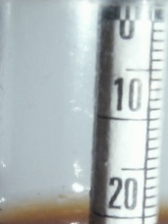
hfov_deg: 10.7
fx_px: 899
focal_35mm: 139
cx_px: 120
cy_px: 177
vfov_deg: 14.1
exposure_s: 1/40
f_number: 7.1
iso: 160
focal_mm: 10.28
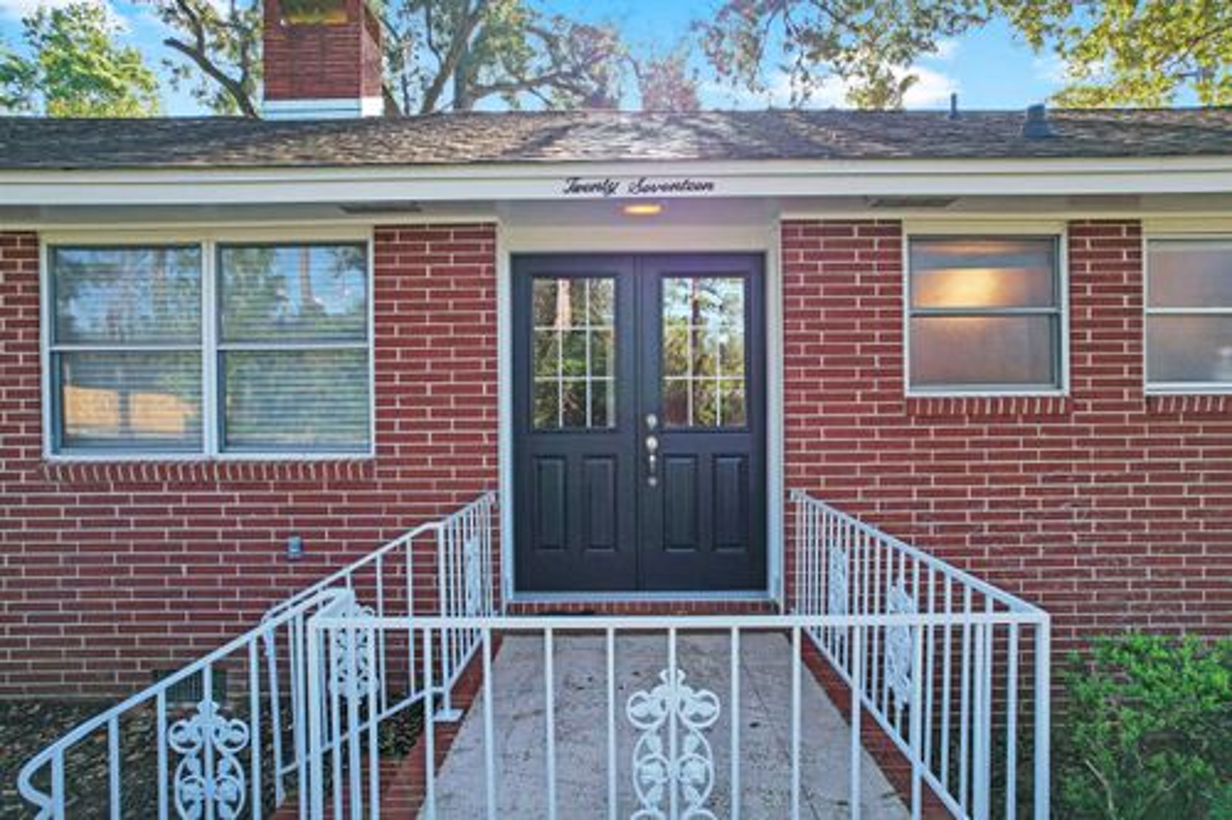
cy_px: 410
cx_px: 616
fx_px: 753
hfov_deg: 78.6
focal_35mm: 22
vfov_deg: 57.2
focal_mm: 8.38
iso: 120
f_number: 2.8
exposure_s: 1/50
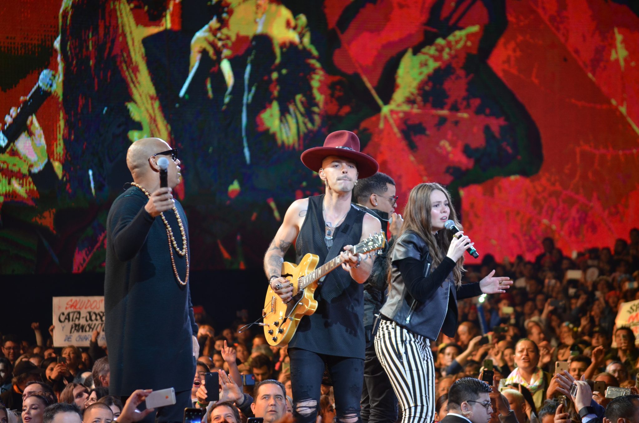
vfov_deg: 7.5
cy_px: 212
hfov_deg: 11.3
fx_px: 3241
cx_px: 320
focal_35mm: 183
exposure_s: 1/125
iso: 800
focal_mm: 122
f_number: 4.8
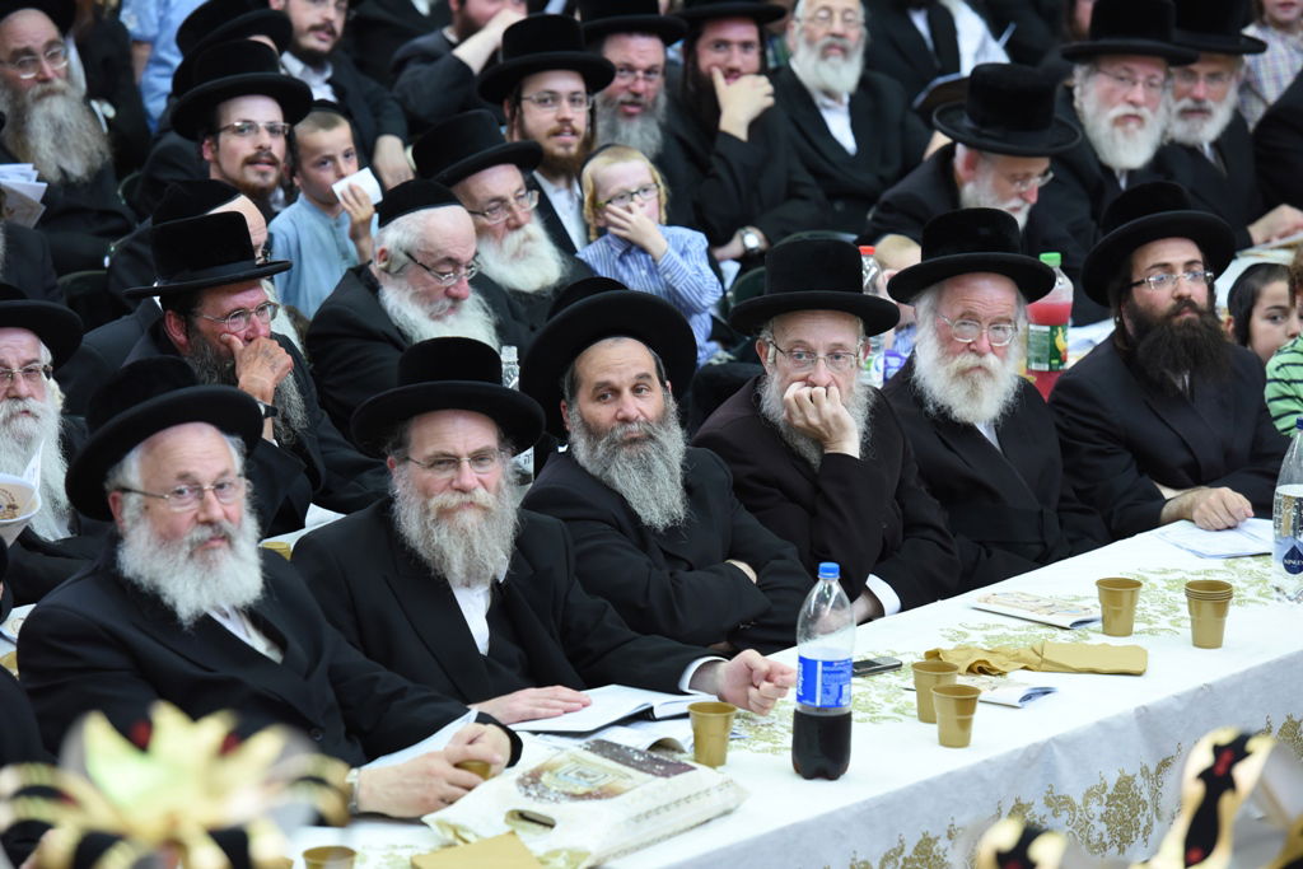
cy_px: 434
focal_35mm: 160
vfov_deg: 8.6
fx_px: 5792
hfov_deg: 12.8
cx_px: 652
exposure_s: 1/100
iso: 1600
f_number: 4.5
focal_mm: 160
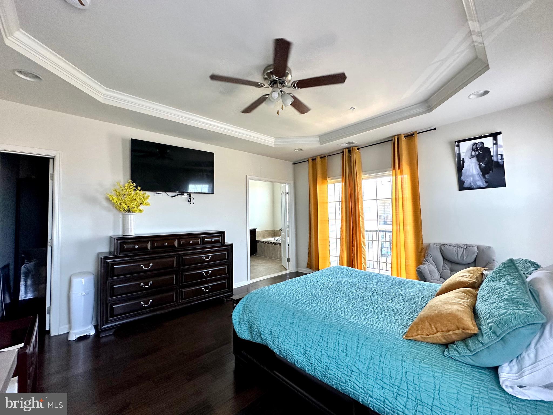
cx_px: 276
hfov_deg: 102.1
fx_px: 224
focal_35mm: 14
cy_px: 208
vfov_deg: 85.7
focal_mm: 2.22
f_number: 2.2
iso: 160
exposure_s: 1/99
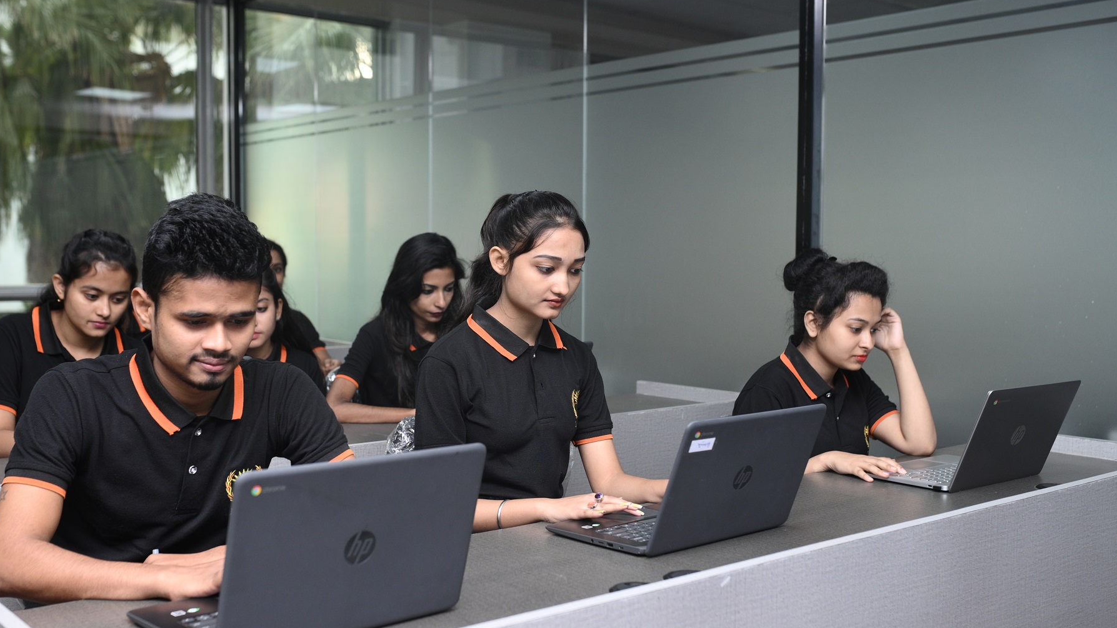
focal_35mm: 41
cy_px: 348
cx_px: 539
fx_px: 1214
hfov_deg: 49.4
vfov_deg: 29.0
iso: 1000
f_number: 4
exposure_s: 1/160
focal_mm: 35
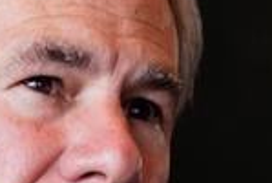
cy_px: 16
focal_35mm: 1100
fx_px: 8328
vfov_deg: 1.3
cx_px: -104
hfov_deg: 1.9
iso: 5000
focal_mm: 253
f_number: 6.3
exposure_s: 1/320
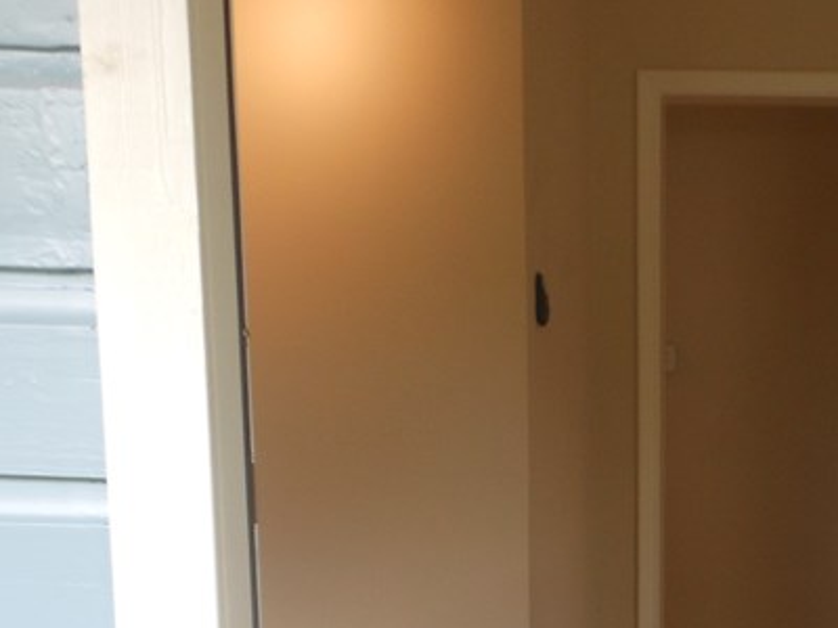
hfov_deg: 28.7
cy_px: 701
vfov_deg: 21.7
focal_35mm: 64
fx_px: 1549
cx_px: 804
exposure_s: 1/40
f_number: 3.2
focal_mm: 4.5
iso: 80
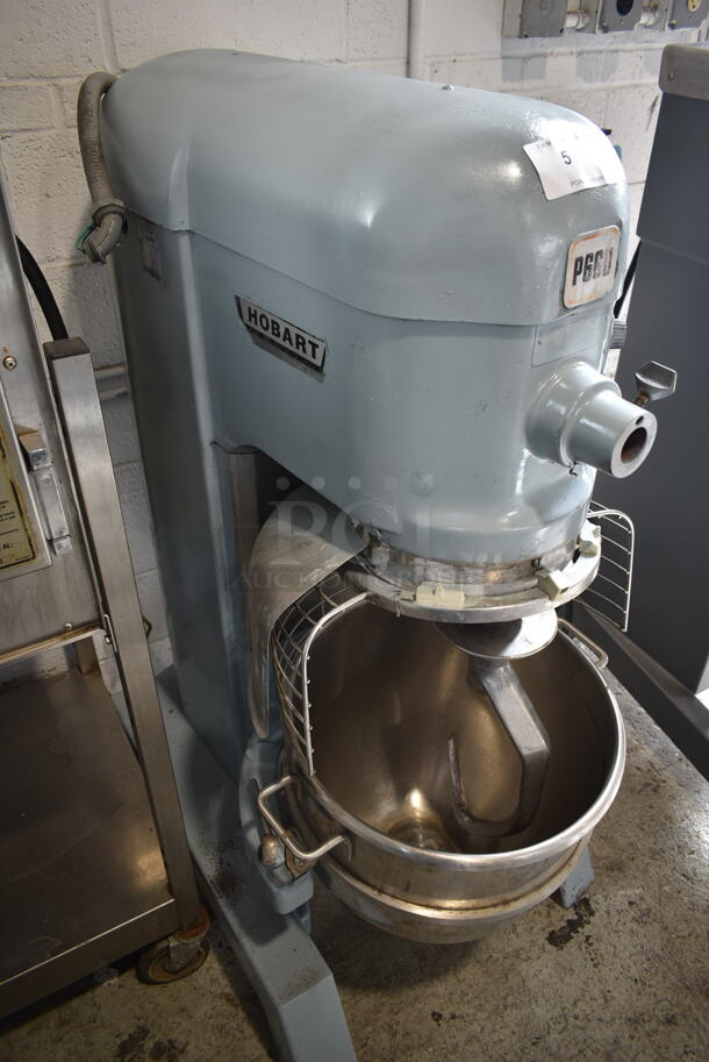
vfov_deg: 67.3
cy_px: 531
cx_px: 354
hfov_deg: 48.0
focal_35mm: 27
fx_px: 796
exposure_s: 1/30
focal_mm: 18
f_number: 3.5
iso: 160
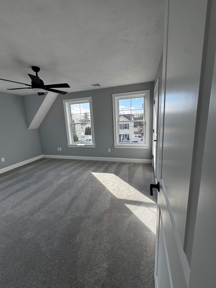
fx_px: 116
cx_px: 108
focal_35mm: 14
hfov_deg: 85.7
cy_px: 144
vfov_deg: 102.1
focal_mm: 2.22
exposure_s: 1/552
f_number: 2.2
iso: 40
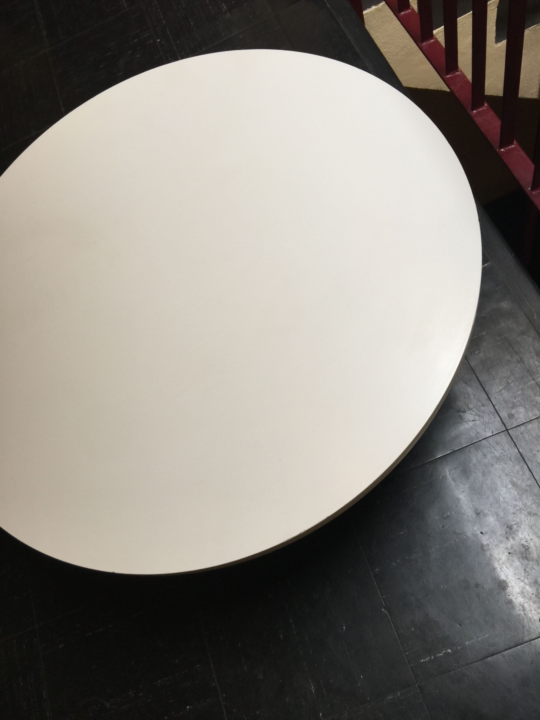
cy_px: 360
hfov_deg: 48.2
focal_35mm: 29
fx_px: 603
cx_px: 270
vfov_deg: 61.7
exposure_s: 1/33
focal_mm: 4.15
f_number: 2.2
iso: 32
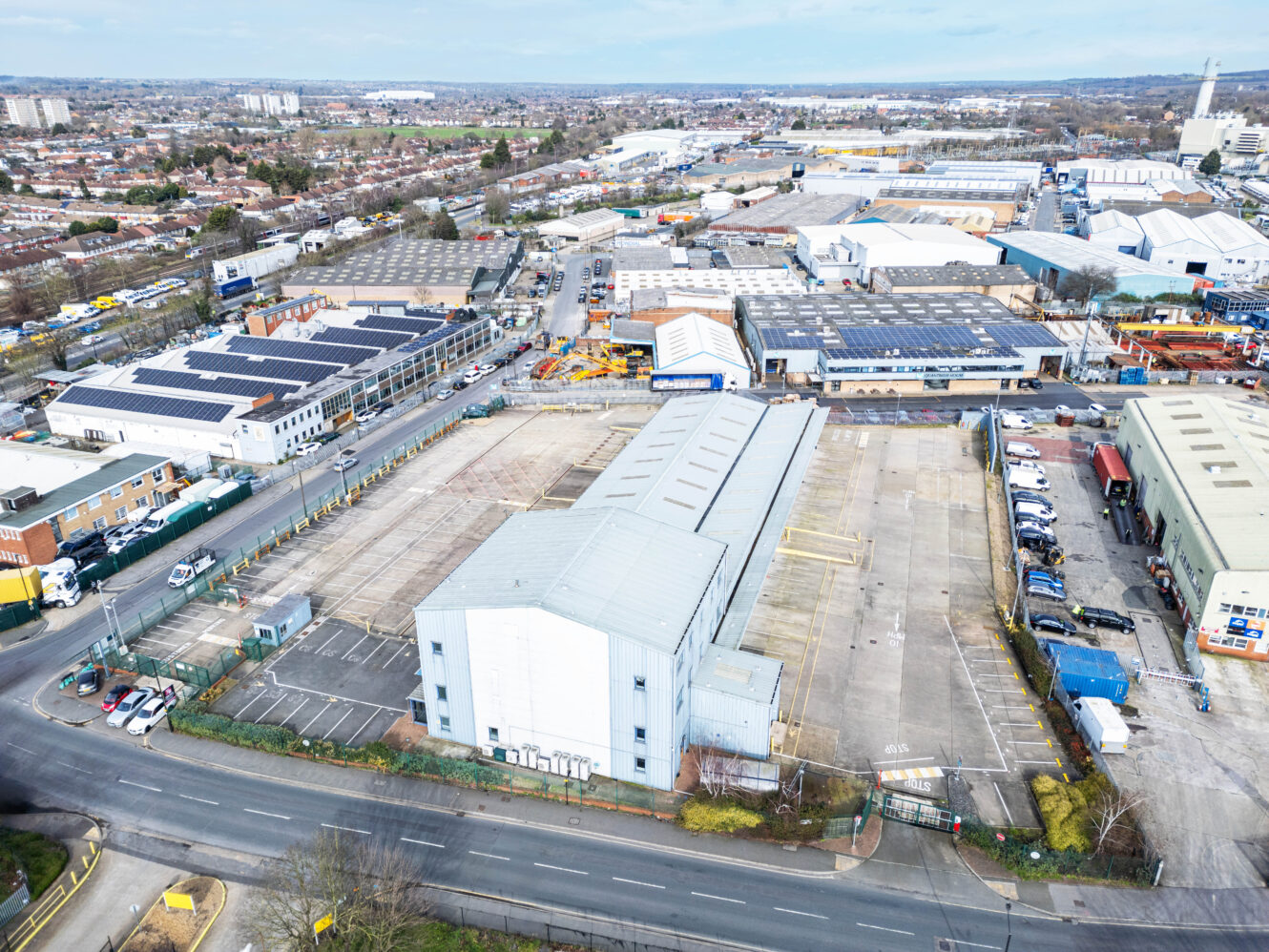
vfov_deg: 56.8
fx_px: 880
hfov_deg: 71.6
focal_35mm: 24
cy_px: 476
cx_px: 634
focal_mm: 6.72
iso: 100
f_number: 1.7
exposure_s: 1/800
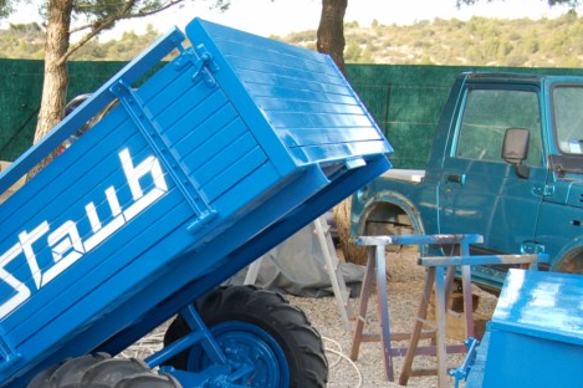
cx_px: 155
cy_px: 326
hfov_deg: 33.4
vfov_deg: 22.6
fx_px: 952
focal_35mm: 59
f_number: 5.6
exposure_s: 1/125
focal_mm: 23
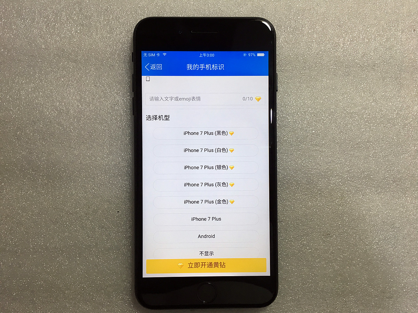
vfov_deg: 48.2
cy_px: 156
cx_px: 209
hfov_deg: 61.7
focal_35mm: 29
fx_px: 350
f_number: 2.2
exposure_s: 1/33
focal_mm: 4.15
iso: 80
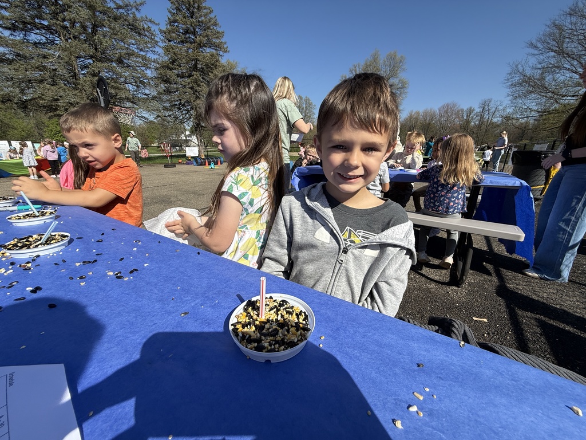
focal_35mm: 14
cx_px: 293
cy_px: 220
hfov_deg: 102.1
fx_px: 237
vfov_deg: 85.7
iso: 50
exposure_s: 1/2506
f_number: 2.2
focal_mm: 2.22
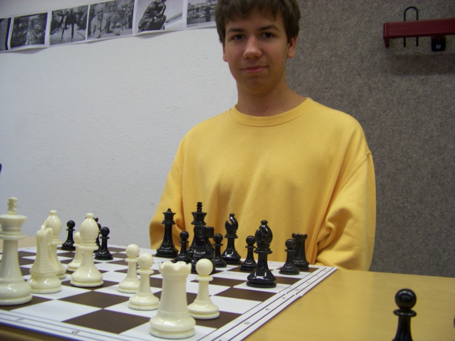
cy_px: 170
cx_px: 228
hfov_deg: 51.4
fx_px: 473
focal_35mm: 36
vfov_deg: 39.7
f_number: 2.8
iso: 125
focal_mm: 5.85
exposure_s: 1/30
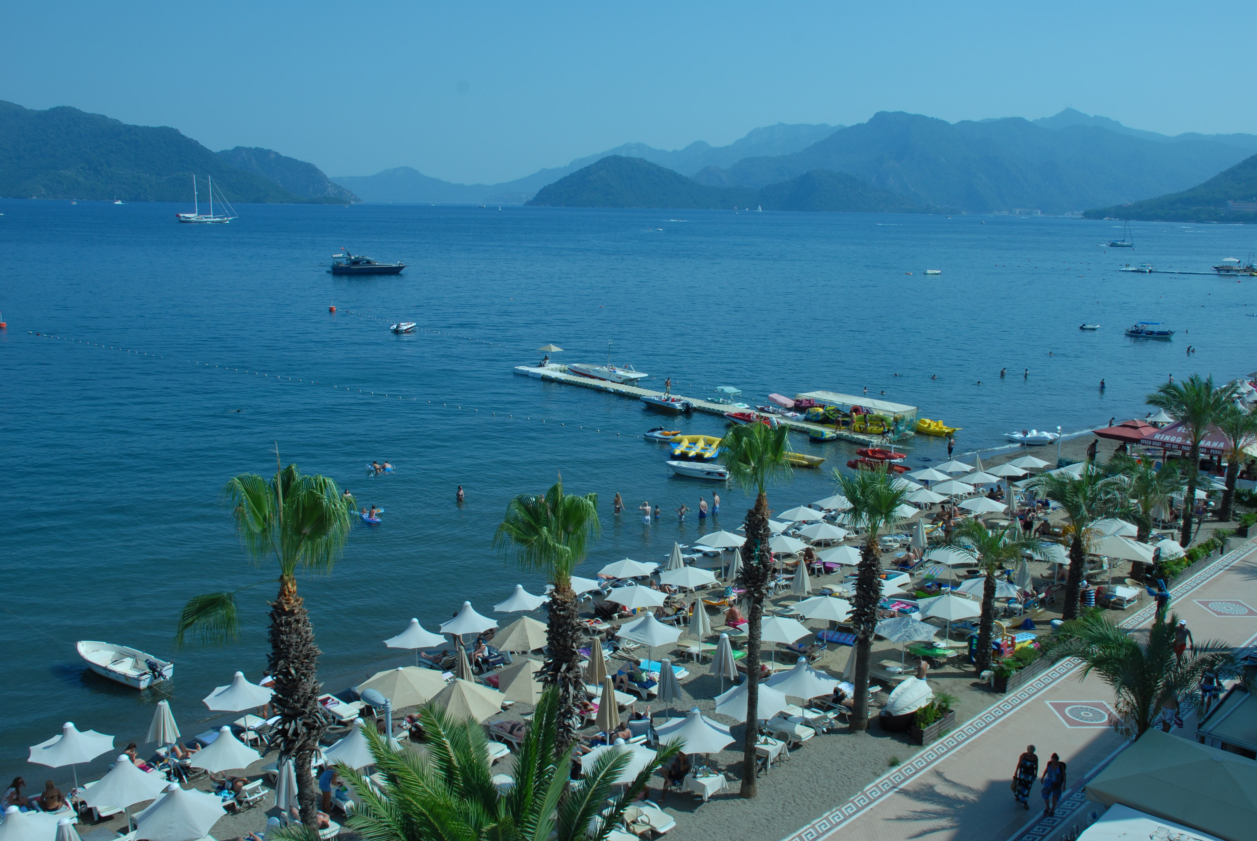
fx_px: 1049
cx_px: 628
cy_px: 420
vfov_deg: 43.7
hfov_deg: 61.9
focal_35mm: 30
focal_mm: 20
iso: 125
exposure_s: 1/250
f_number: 9
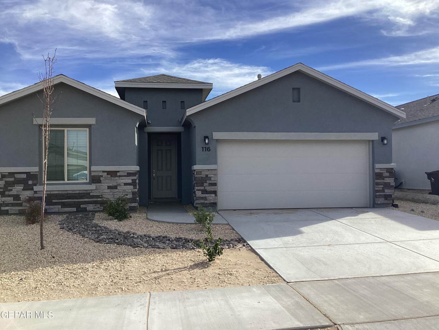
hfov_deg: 58.4
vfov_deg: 45.4
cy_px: 165
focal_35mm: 31
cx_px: 220
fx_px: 393
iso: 25
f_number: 2.4
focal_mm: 3.3
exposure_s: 1/1314
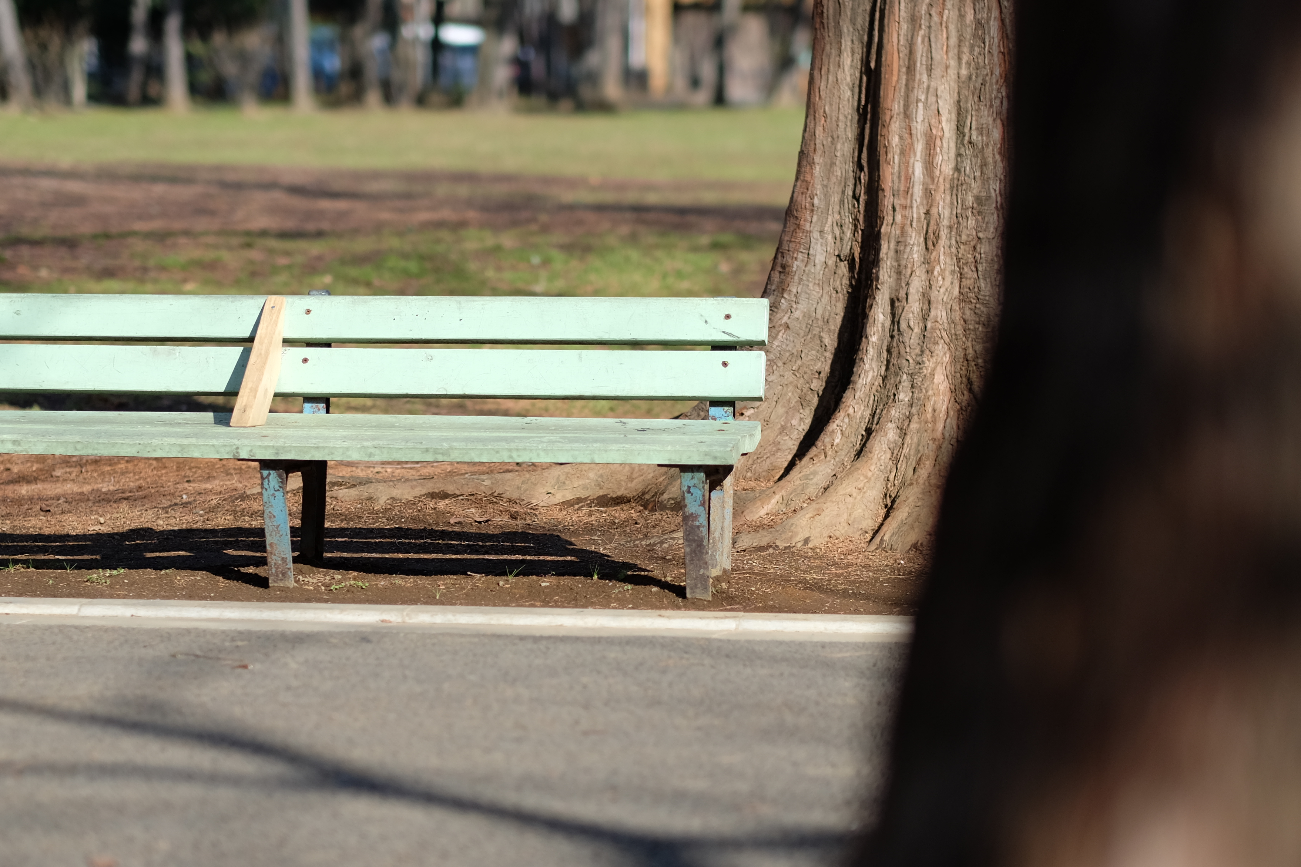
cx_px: 606
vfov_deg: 11.7
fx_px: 4228
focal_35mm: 117
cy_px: 509
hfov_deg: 17.5
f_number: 1.4
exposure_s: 1/1200
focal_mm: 56
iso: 200
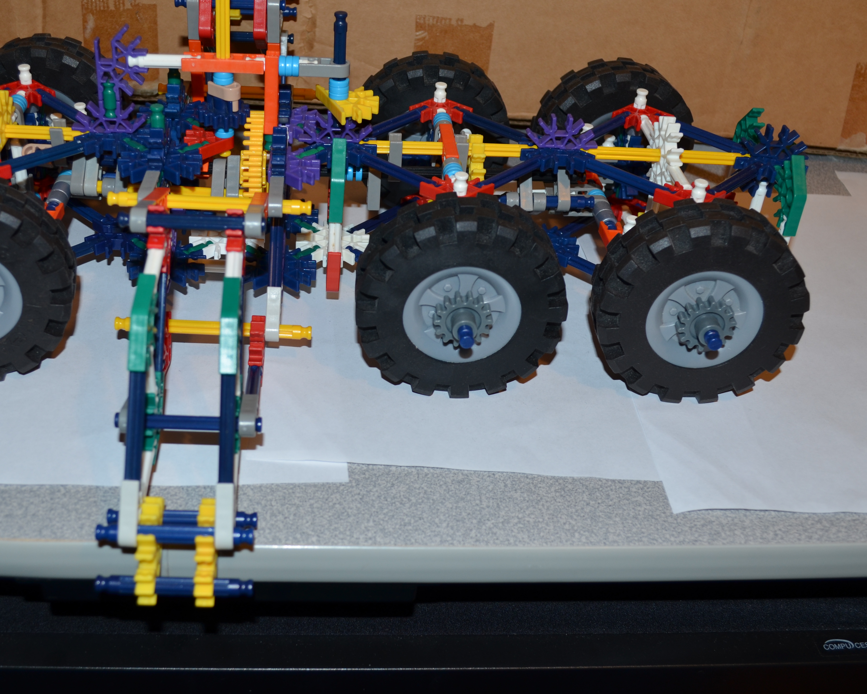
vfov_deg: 35.6
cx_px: 368
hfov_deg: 43.7
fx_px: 1078
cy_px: 310
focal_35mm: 42
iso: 200
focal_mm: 22
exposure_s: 1/30
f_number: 5.6
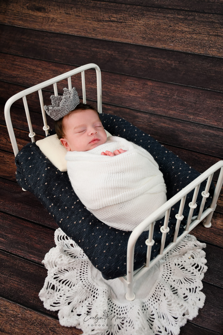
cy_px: 168
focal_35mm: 36
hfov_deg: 36.9
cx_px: 112
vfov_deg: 53.1
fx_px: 334
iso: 640
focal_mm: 24
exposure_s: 1/200
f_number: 3.8
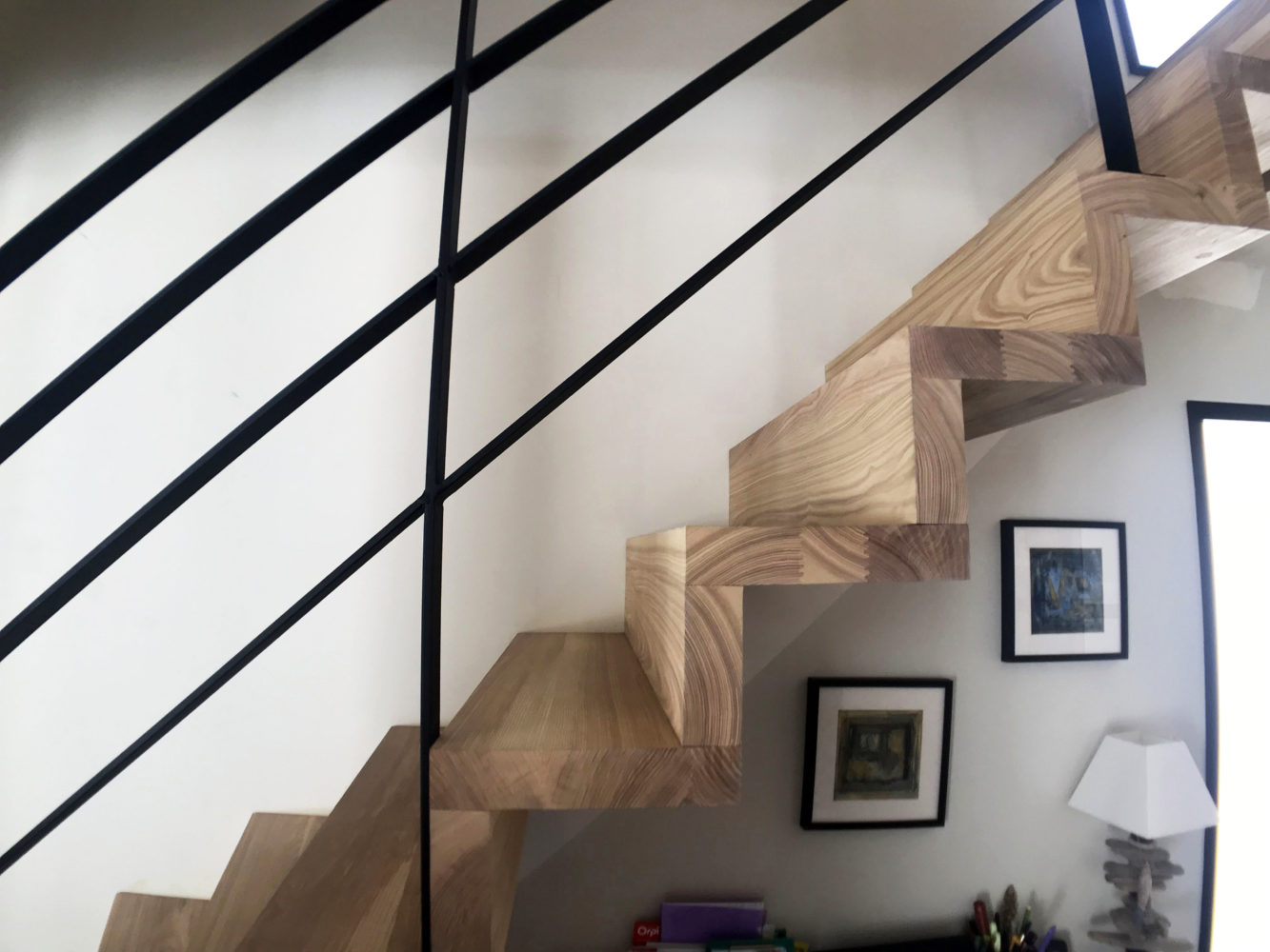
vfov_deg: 49.8
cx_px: 635
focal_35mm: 28
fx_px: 1027
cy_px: 476
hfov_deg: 63.4
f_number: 1.8
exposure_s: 1/50
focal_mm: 3.99
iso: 32
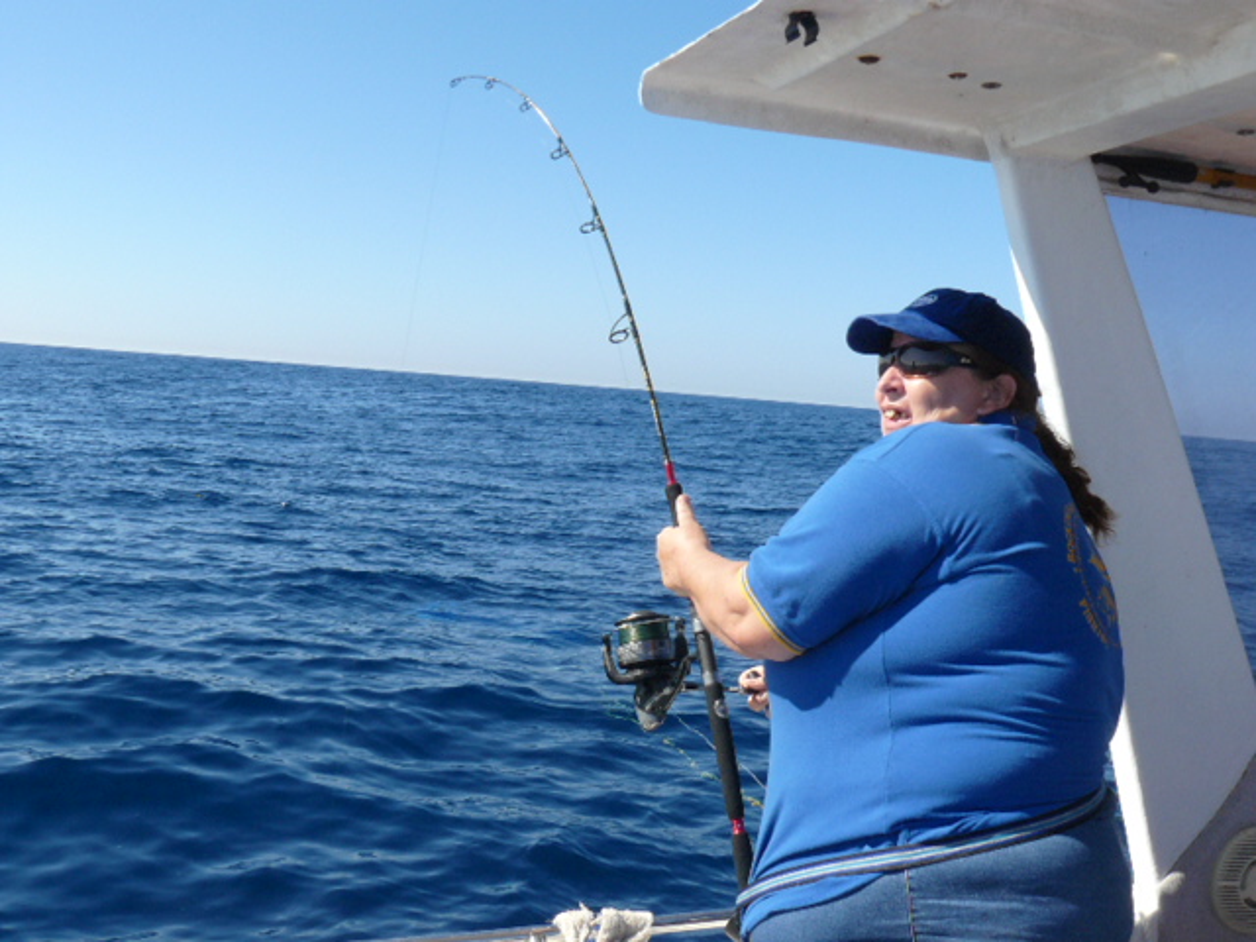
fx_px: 1306
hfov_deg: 51.4
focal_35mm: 36
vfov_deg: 39.7
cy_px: 471
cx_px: 628
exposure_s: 1/250
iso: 100
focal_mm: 6
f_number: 5.6
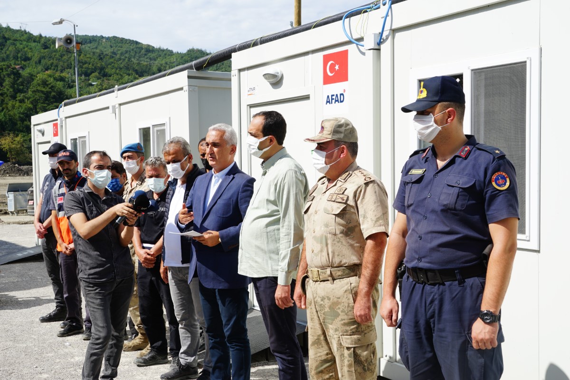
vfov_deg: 32.6
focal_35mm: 41
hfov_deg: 47.4
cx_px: 285
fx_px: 649
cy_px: 190
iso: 100
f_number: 11
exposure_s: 1/125
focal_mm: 41
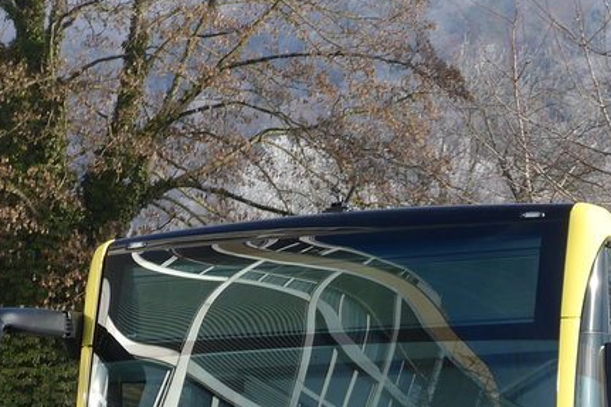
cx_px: 491
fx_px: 2409
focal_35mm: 142
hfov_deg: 14.4
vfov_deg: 9.5
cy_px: 486
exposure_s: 1/500
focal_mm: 10.1
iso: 80
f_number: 3.2
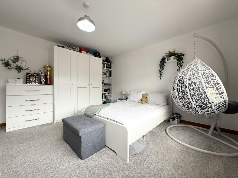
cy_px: 89
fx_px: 96
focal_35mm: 14
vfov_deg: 85.7
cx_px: 119
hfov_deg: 102.1
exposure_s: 1/99
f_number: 2.2
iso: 80
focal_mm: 2.22
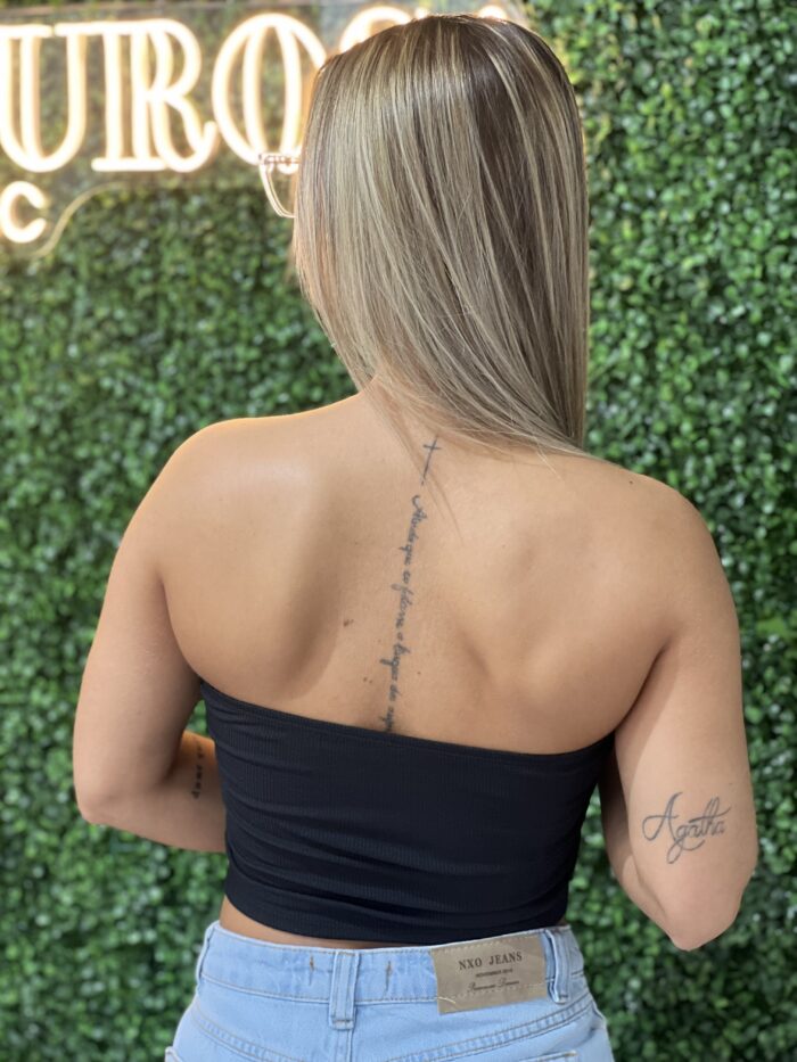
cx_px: 398
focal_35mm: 77
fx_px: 2363
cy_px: 531
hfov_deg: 19.1
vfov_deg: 25.3
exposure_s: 1/40
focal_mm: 9
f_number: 2.8
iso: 160
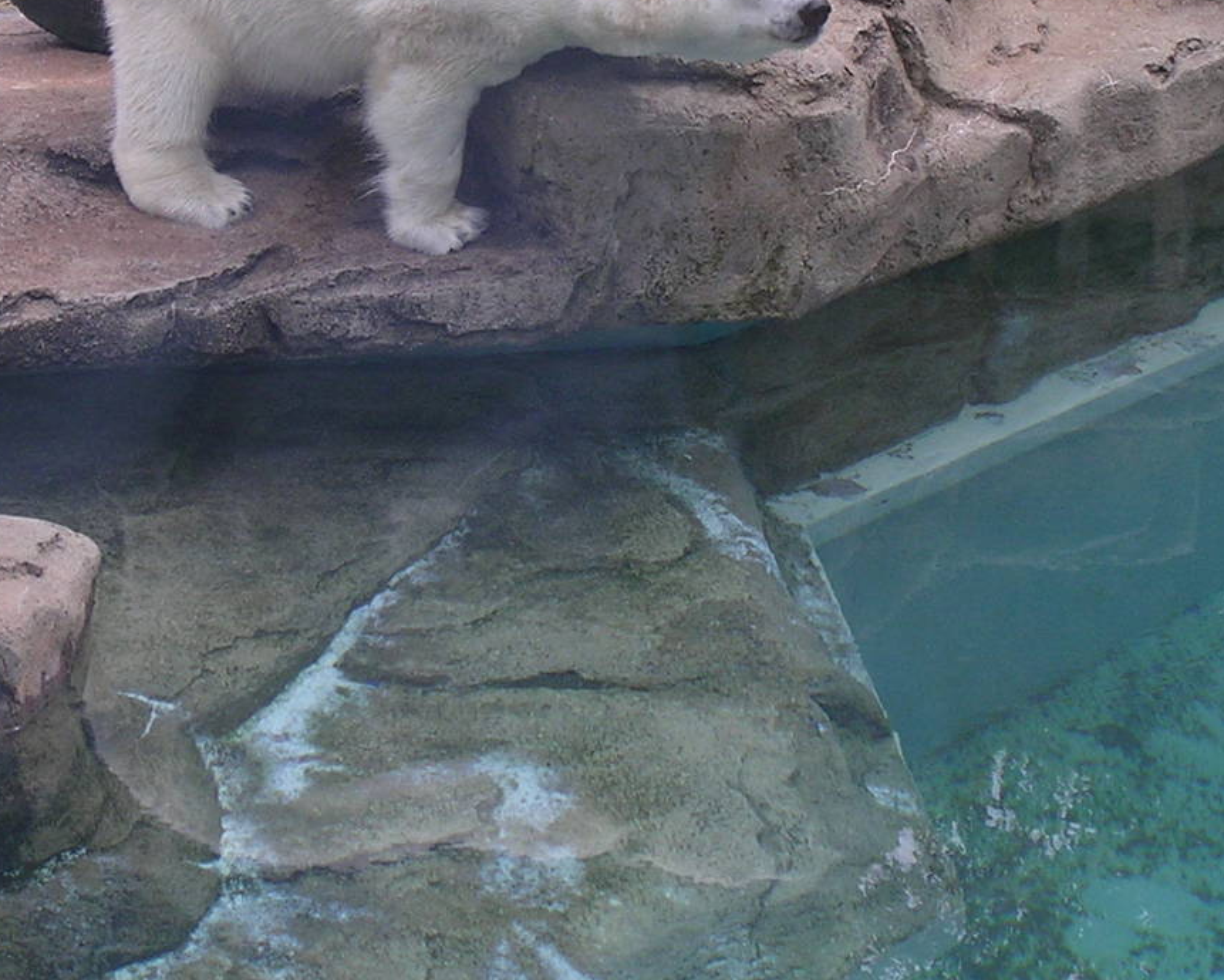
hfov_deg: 12.4
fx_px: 5652
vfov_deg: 9.9
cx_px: 594
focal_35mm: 156
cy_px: 263
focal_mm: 13
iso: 100
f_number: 4.1
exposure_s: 1/213
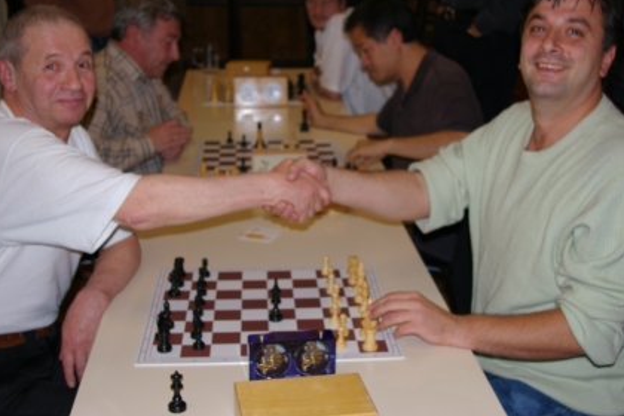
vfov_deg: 24.0
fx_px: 980
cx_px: 316
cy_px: 204
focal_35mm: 57
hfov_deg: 35.3
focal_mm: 33
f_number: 4
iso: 200
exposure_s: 1/45
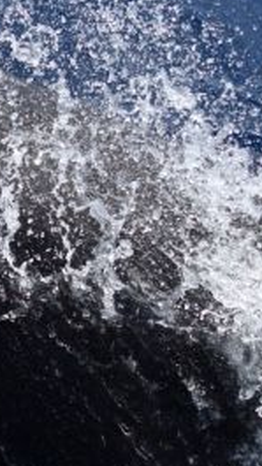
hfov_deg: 6.4
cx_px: 30
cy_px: 272
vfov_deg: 11.3
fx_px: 2347
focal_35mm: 190
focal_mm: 60
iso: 1000
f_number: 5
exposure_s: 1/8000
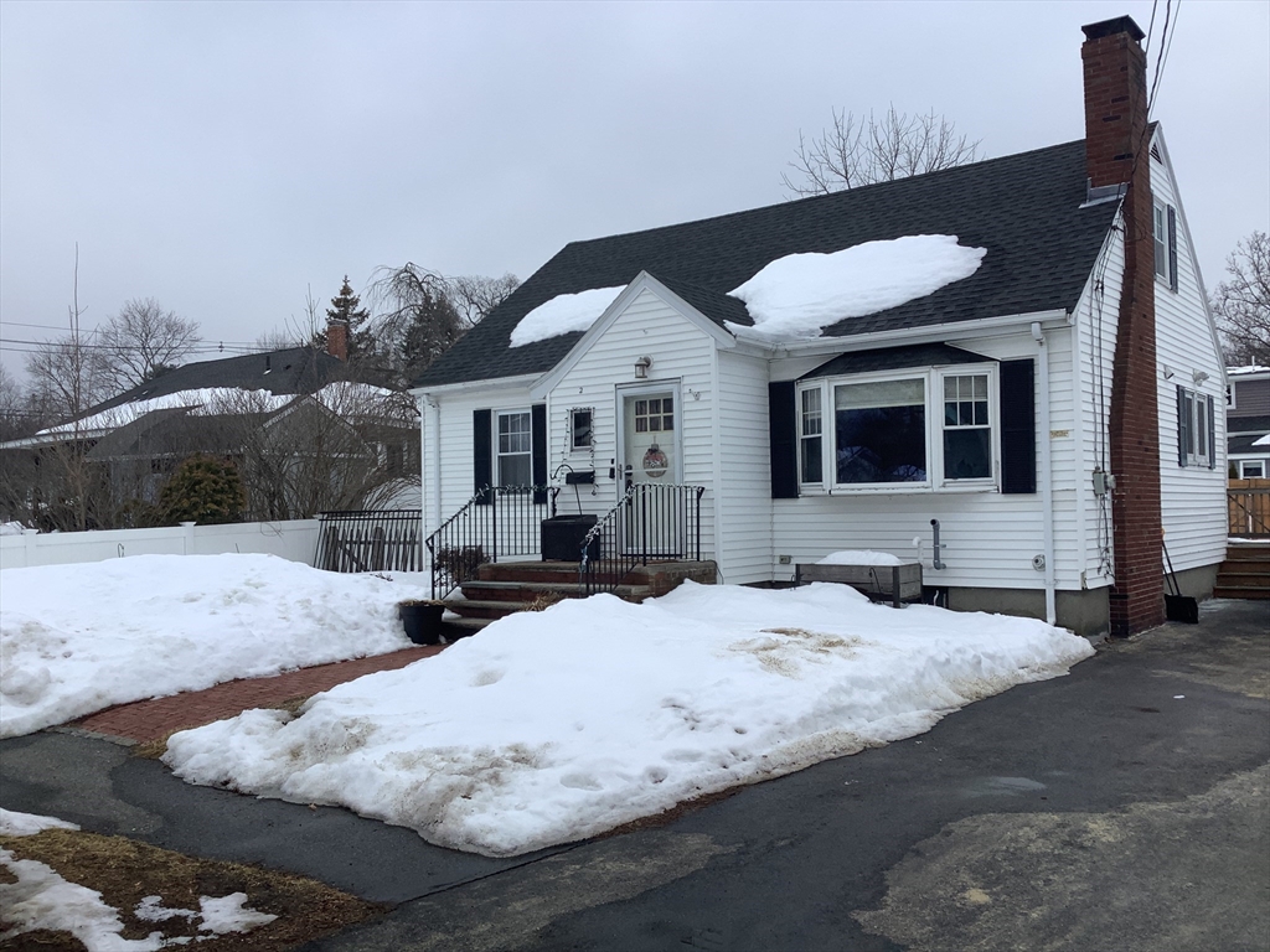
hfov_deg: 58.4
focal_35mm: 31
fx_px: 1137
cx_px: 635
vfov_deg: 45.4
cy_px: 476
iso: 25
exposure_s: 1/431
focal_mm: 3.3
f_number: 2.4
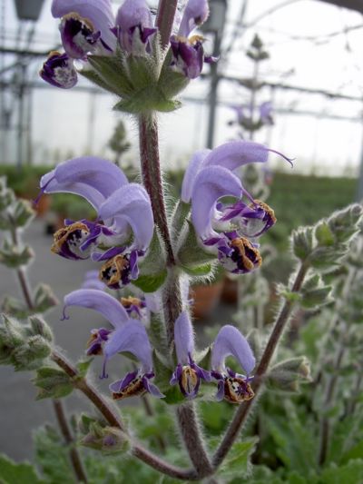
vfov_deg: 47.9
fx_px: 545
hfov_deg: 36.8
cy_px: 242
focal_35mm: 39
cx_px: 182
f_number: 4.7
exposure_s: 1/137
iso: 100
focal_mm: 8
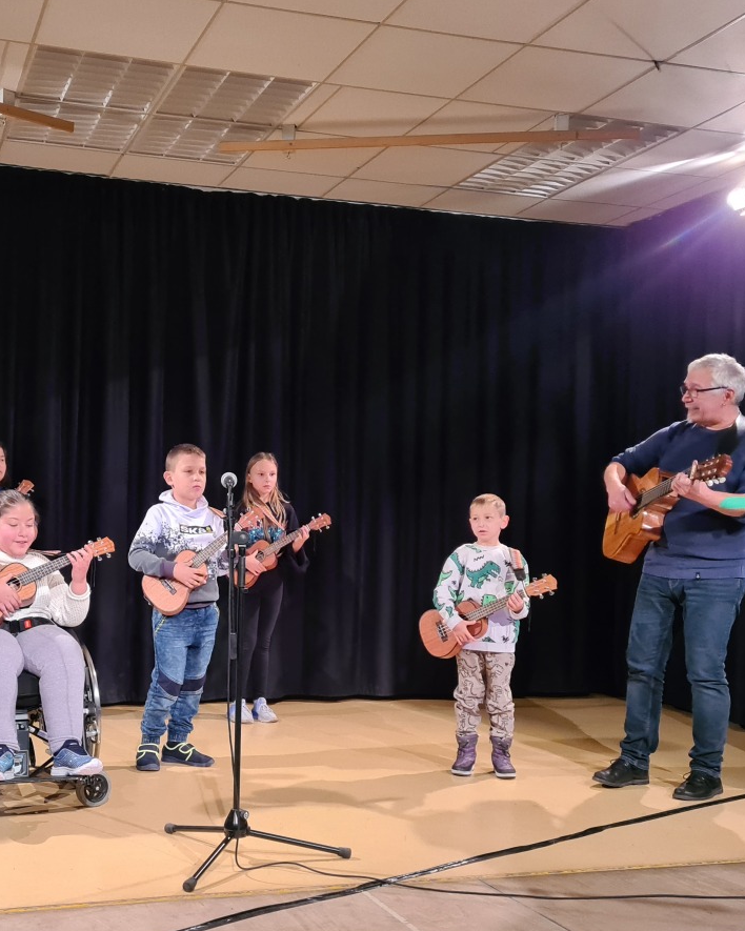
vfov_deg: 42.9
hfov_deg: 34.3
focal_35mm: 43
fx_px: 1185
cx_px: 210
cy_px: 504
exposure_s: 1/50
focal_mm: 5.4
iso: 640
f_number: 1.8
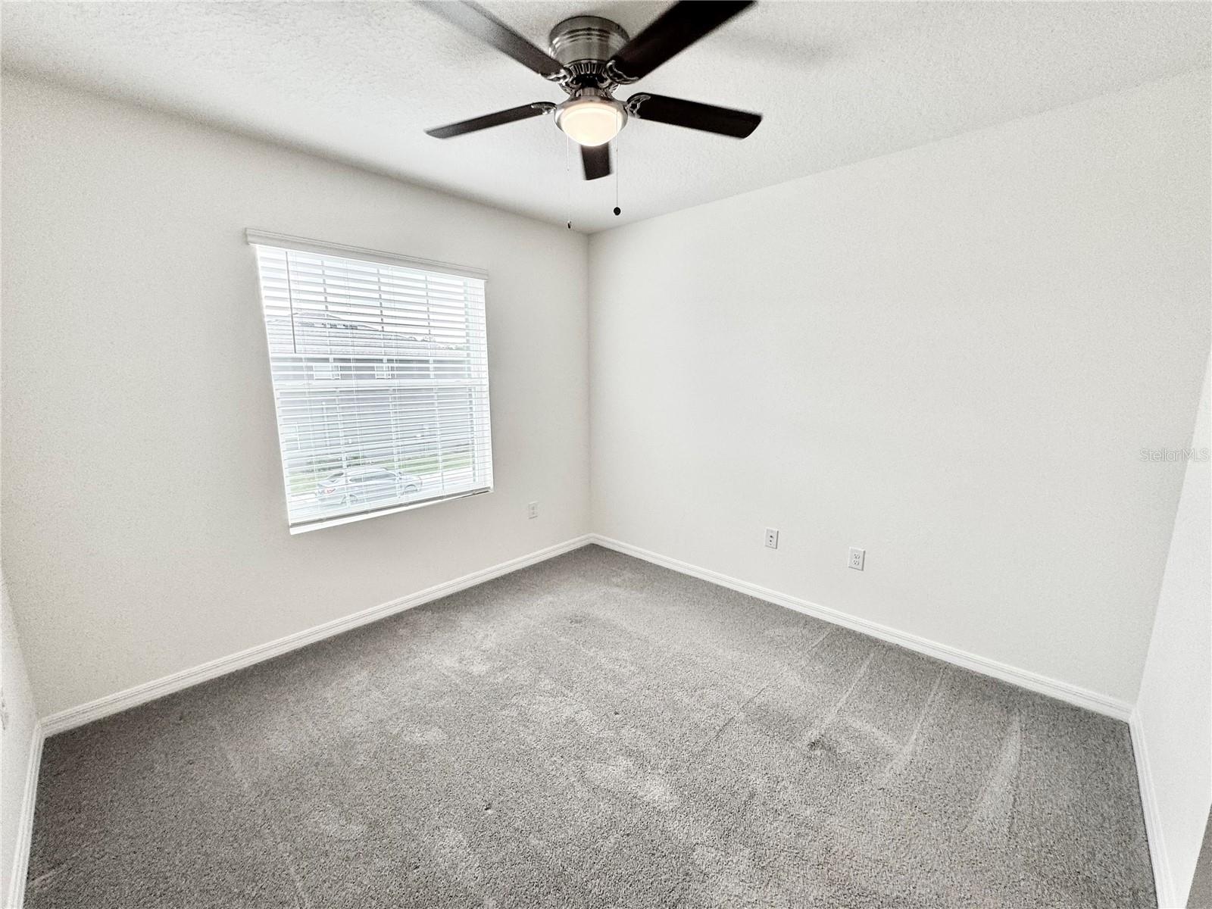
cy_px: 454
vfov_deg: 85.7
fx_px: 490
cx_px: 606
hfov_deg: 102.1
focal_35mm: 14
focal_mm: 2.22
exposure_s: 1/120
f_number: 2.2
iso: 80
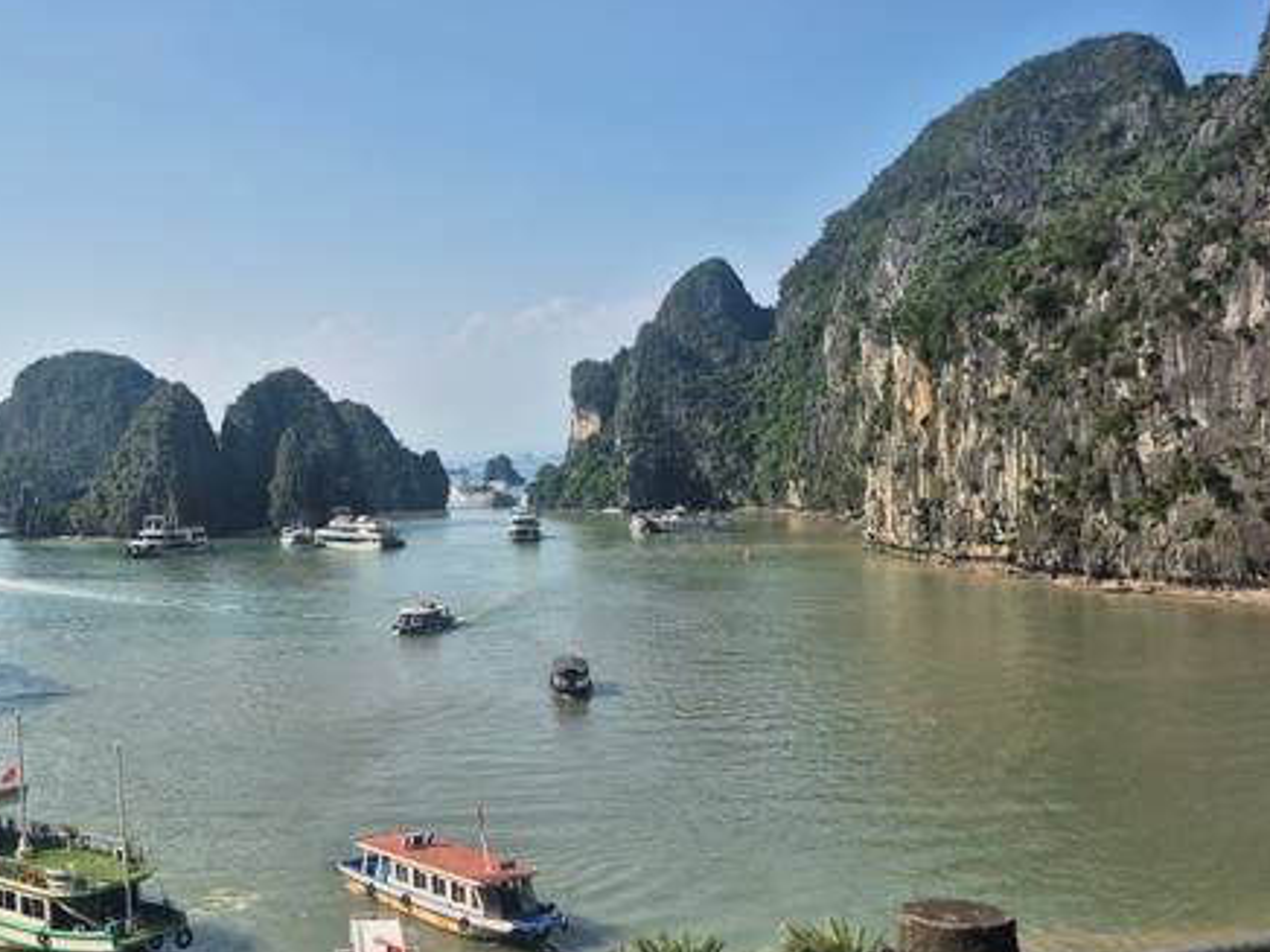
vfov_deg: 37.7
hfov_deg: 47.3
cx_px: 326
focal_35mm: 38
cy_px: 492
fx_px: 1394
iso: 25
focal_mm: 5.4
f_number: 1.8
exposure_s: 1/2424
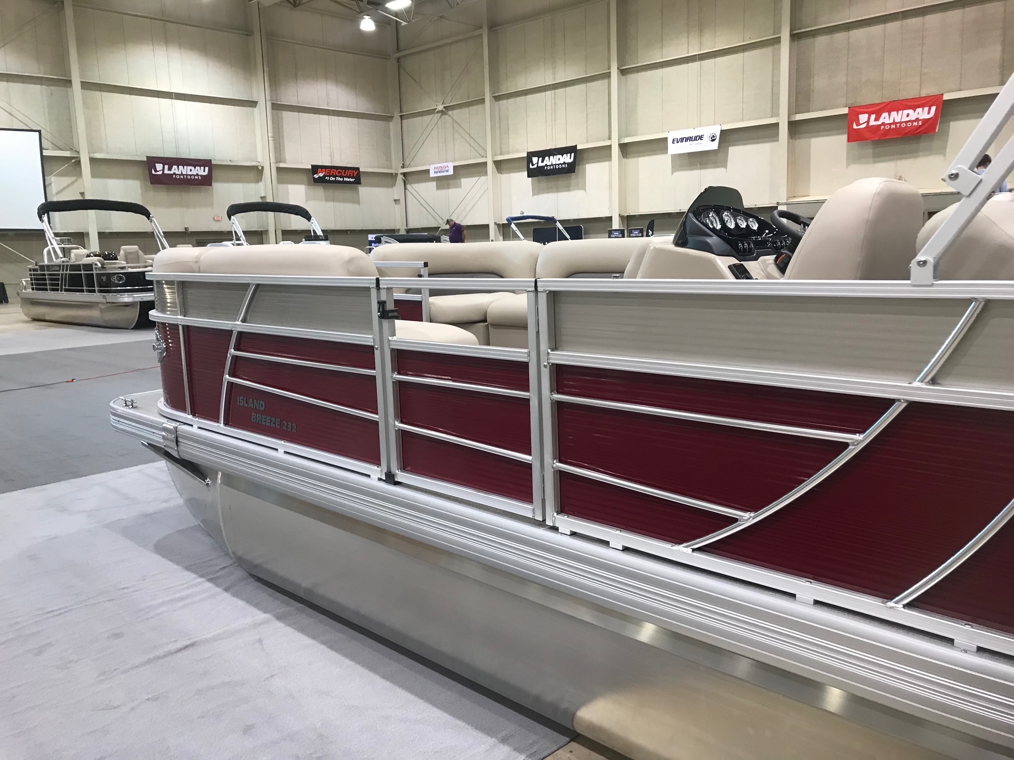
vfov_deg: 49.7
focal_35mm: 28
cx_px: 507
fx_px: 820
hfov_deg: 63.4
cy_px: 380
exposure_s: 1/30
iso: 40
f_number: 1.8
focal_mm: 3.99
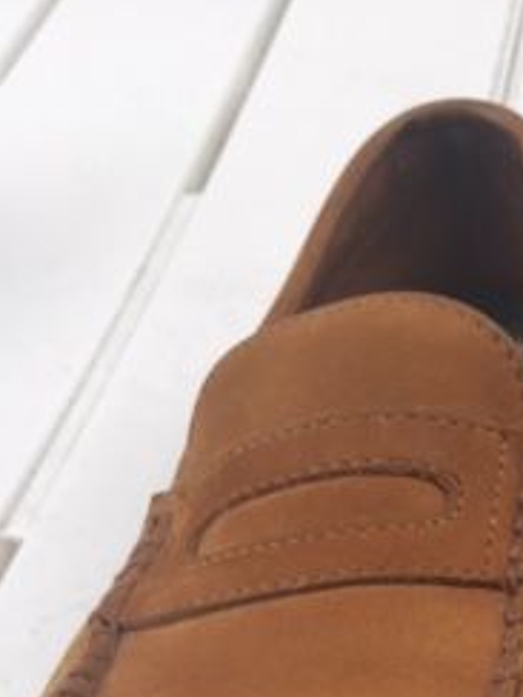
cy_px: 771
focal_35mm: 76
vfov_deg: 24.0
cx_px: 640
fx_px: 1531
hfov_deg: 18.3
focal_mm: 4.15
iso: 32
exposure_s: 1/267
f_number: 2.2
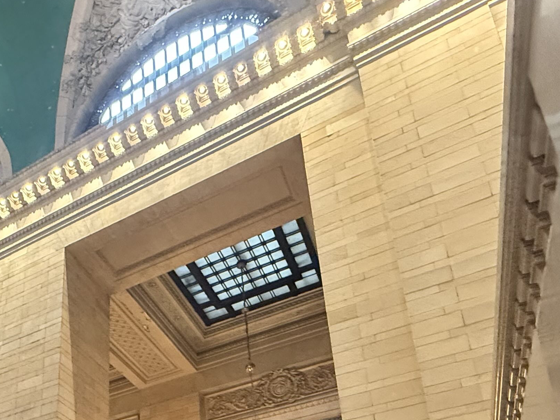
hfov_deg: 50.3
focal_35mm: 35
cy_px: 498
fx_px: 566
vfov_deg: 33.5
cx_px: 136
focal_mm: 2.22
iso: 1000
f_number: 2.2
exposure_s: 1/60
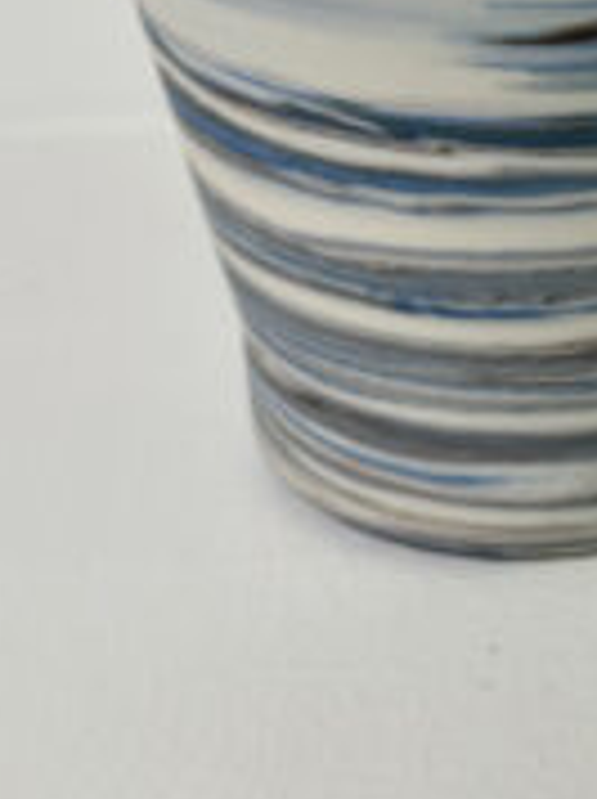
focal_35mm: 108
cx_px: 458
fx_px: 2489
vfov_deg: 17.9
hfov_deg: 13.6
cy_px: 45
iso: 80
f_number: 1.78
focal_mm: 6.86
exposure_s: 1/147
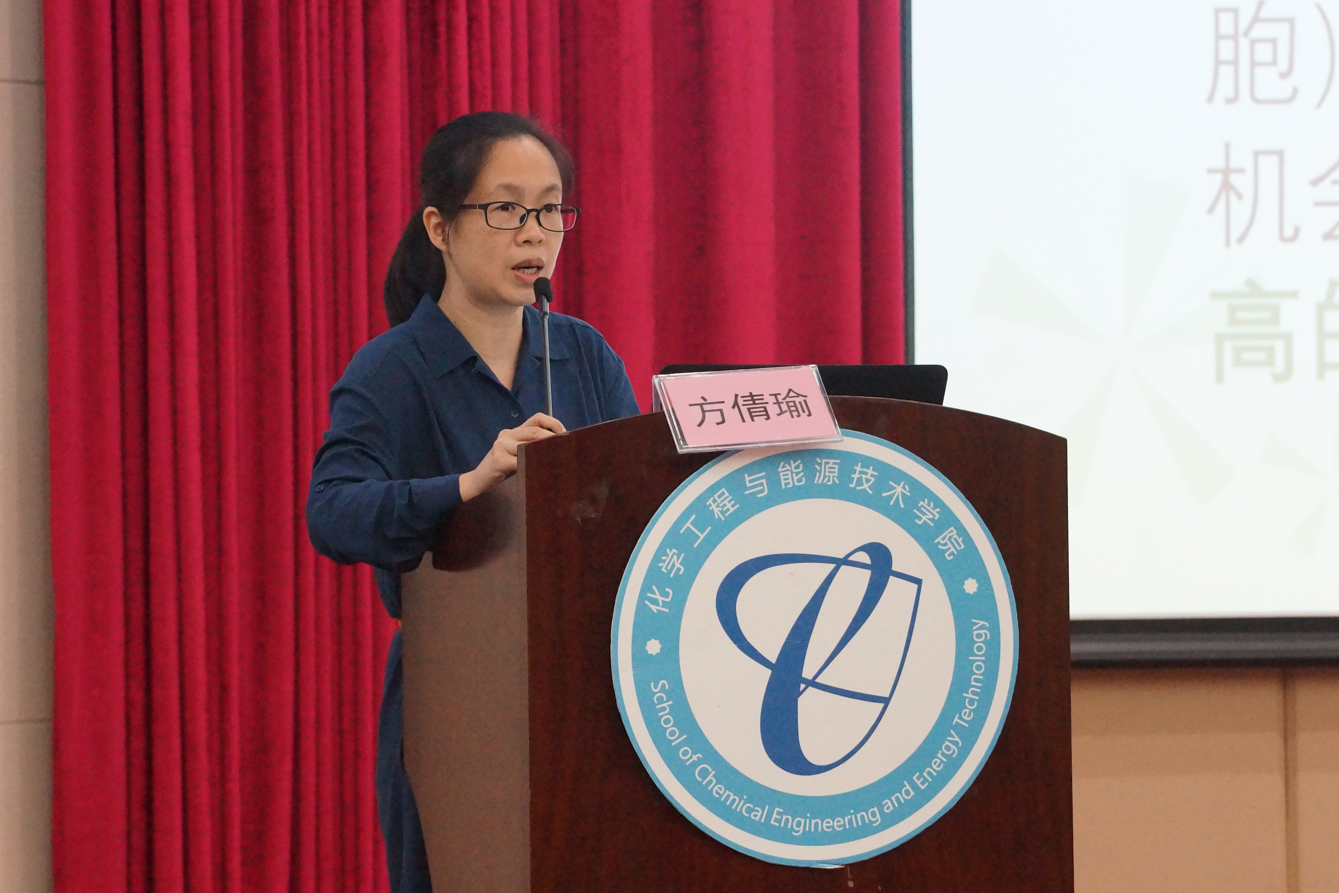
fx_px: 5430
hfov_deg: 14.1
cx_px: 657
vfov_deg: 9.4
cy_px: 462
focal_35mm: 146
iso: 3200
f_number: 5.6
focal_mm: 80
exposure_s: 1/80
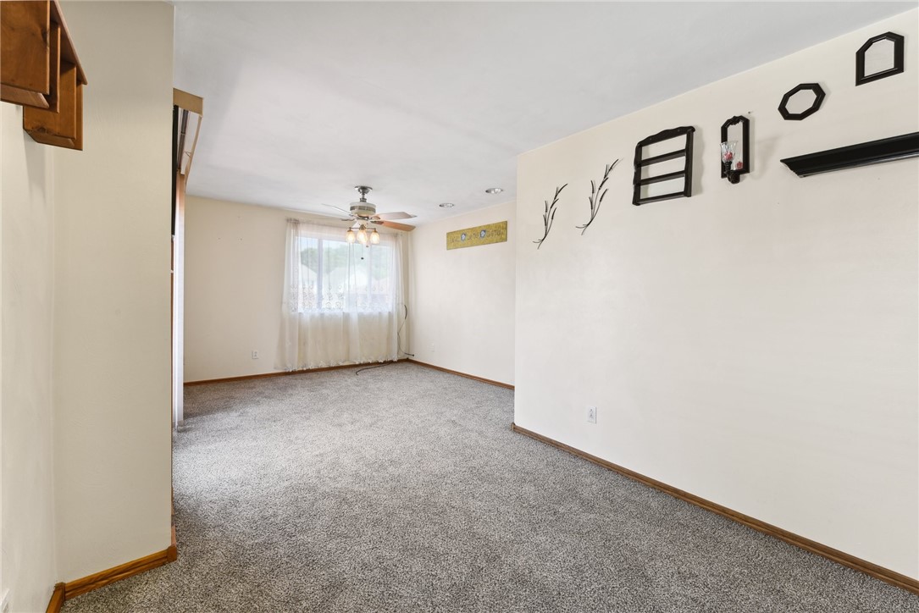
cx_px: 460
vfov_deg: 81.2
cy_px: 306
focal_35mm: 14
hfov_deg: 104.2
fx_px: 357
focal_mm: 14
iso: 79
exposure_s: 1/6
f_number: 10
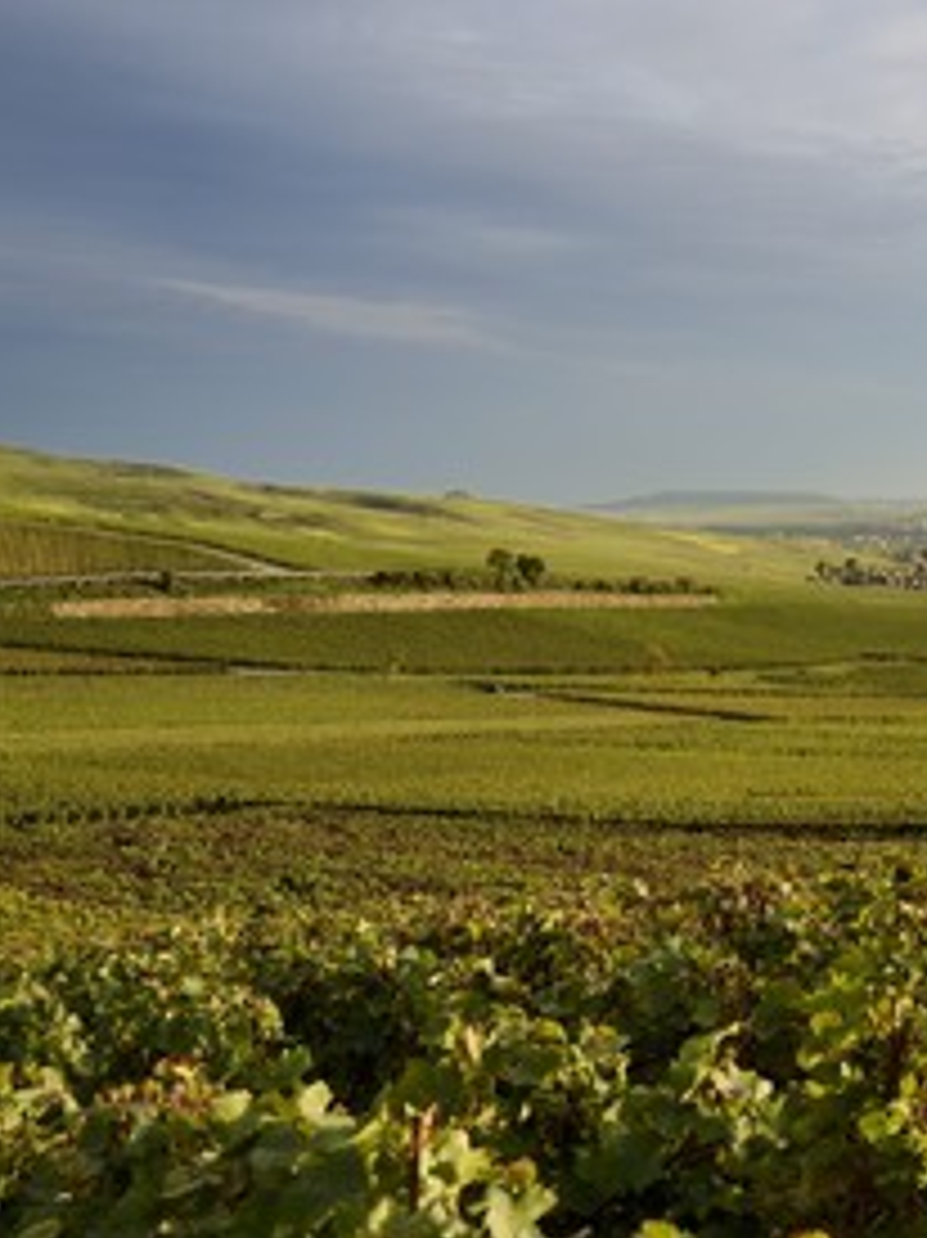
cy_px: 621
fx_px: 1679
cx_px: 706
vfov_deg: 40.4
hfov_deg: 30.3
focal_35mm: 47
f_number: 8
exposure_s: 1/200
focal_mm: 32
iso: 200
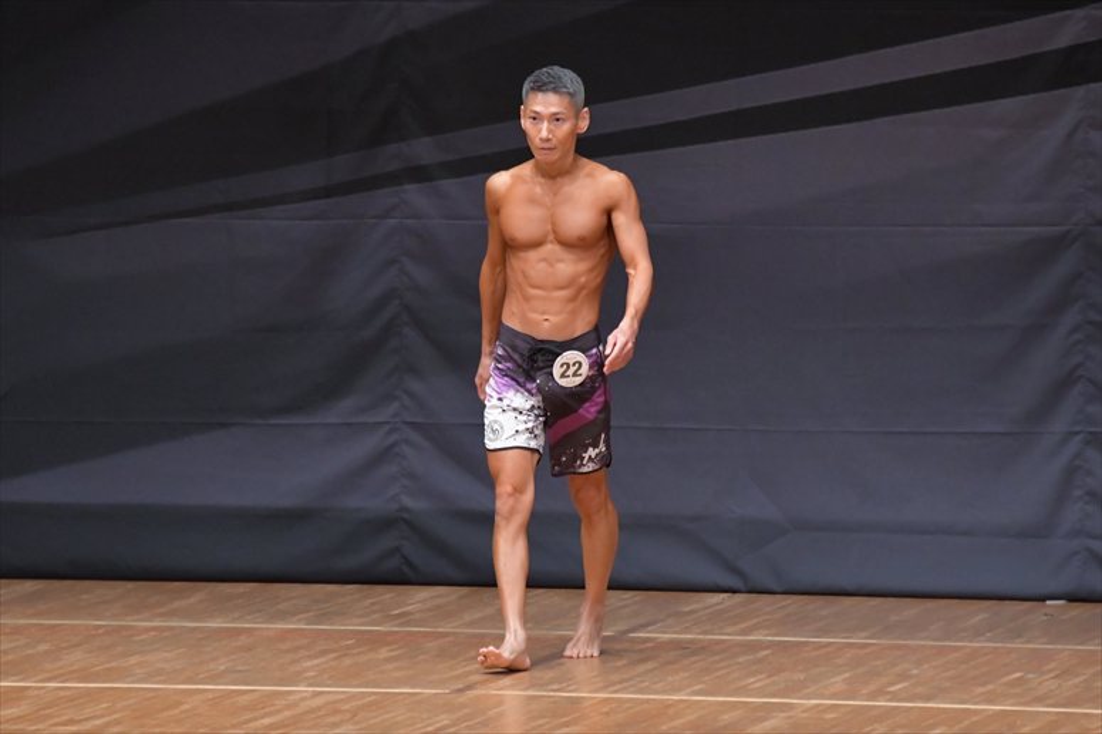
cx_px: 551
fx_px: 9638
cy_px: 367
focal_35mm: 315
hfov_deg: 6.5
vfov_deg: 4.4
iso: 6400
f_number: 5.6
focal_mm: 210
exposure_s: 1/400
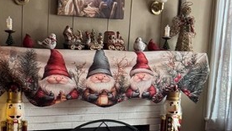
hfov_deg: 28.8
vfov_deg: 16.5
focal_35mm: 73
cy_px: 90
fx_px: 449
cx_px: 86
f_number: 1.78
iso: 400
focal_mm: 6.76
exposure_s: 1/60
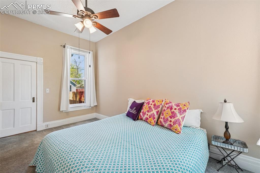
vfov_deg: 77.3
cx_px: 130
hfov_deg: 100.4
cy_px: 86
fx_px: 108
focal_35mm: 15
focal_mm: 15
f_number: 11
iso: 100
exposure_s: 1/1.25
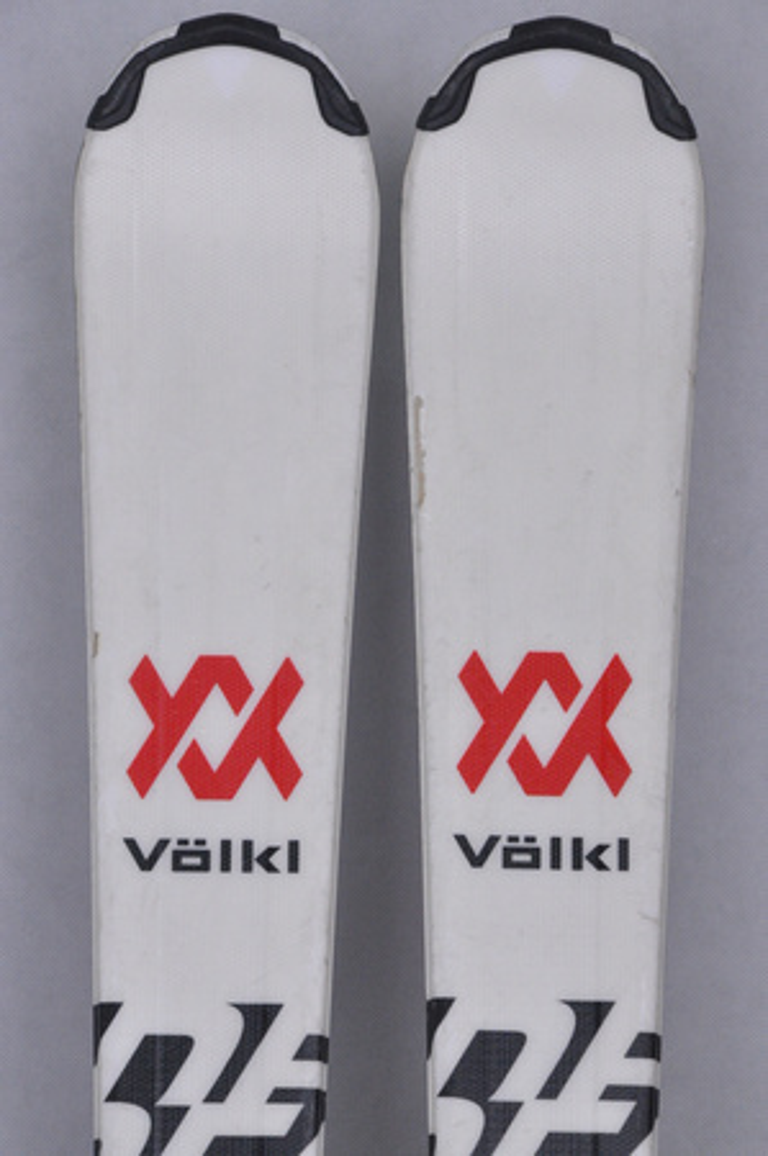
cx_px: 384
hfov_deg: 8.7
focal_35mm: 158
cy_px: 578
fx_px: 5051
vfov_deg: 13.1
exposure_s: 1/125
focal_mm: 105
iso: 3200
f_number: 11
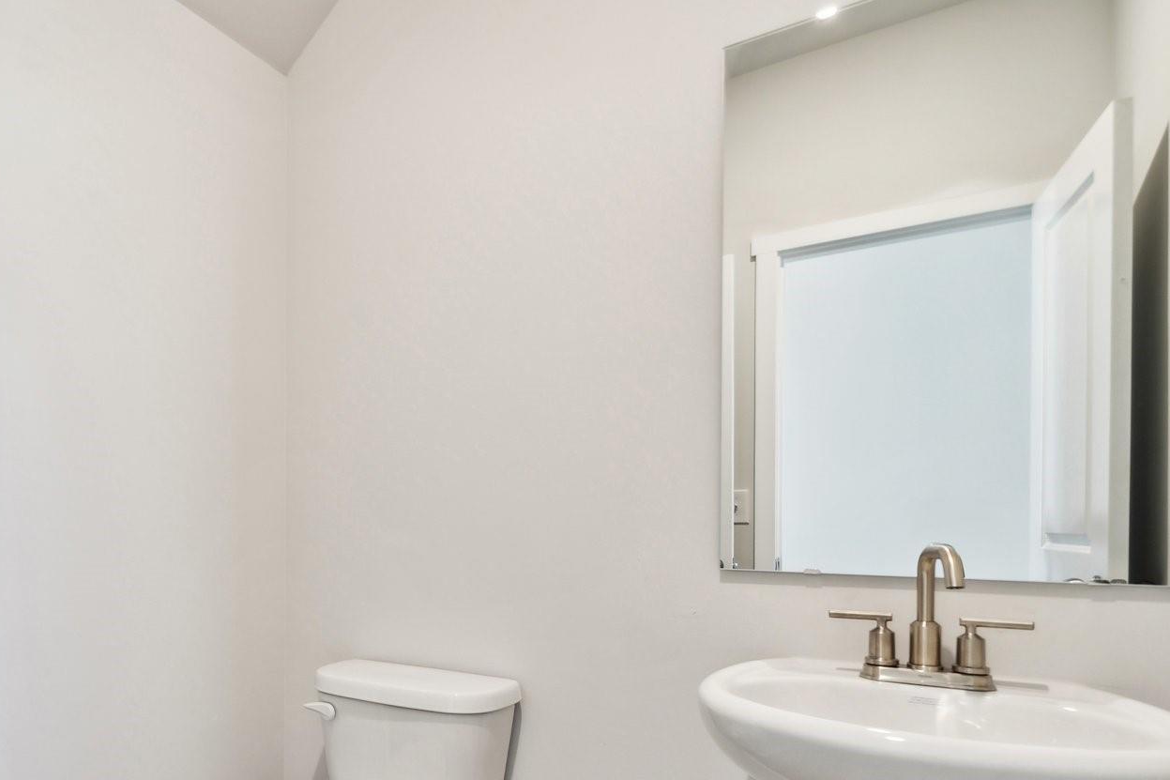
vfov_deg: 53.4
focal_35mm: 23
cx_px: 277
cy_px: 550
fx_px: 747
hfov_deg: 70.4
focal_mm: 14
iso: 160
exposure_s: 1/6
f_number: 7.1
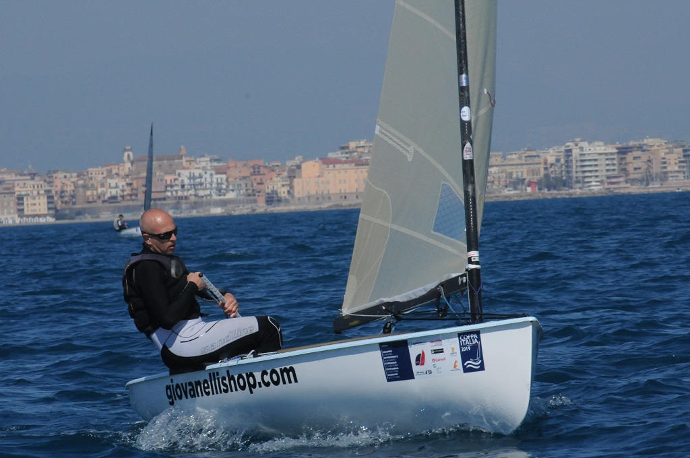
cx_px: 345
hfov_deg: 6.3
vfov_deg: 4.2
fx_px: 6317
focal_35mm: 330
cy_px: 229
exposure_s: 1/1600
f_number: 14
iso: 1250
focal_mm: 220
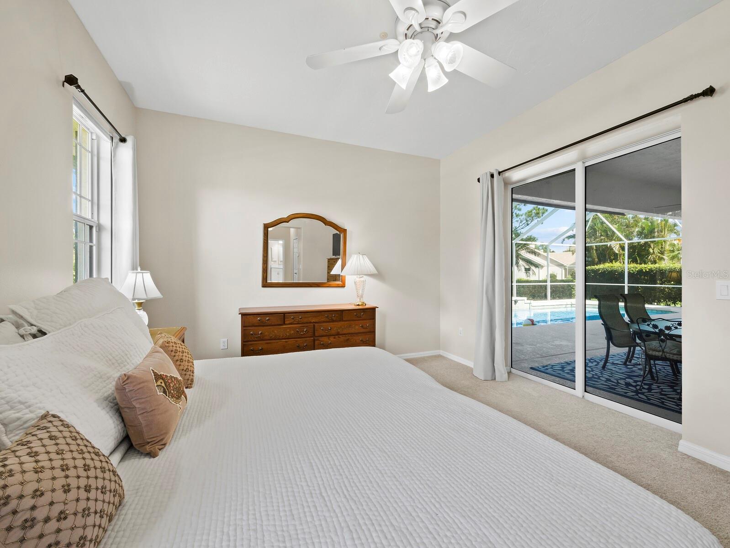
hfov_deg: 102.0
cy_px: 274
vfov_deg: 85.7
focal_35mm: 14
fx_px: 295
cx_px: 365
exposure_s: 1/1.67
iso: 400
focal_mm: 7
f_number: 11
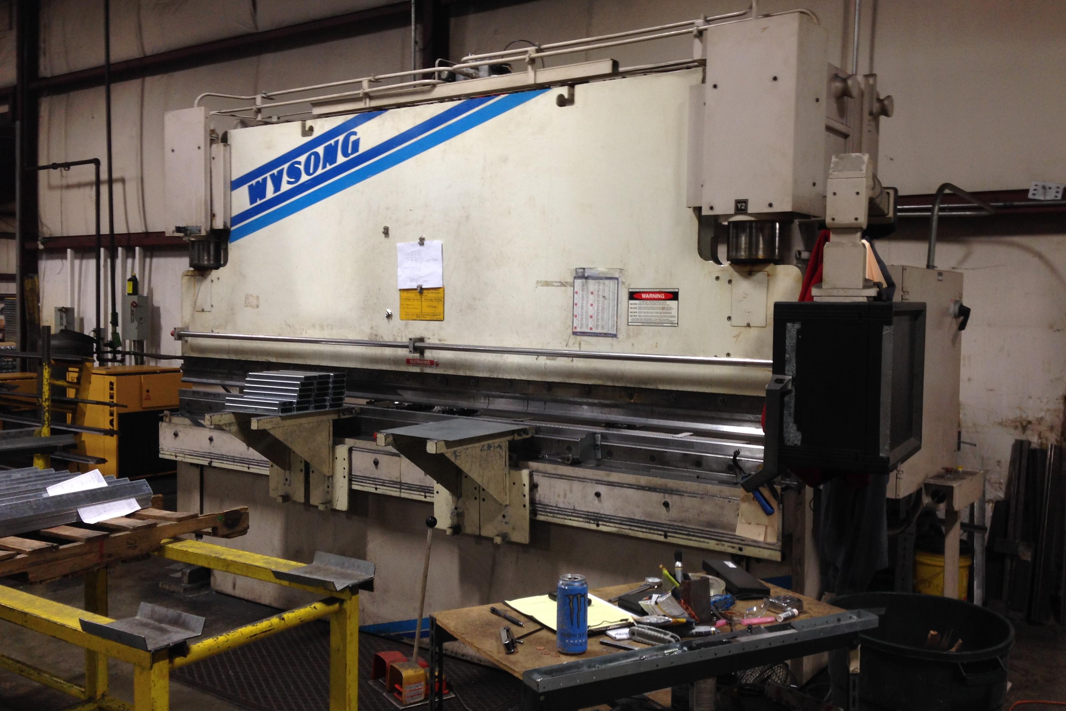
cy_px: 351
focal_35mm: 35
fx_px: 1036
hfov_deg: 54.4
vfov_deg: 37.9
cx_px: 528
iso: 64
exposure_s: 1/20
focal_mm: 4.12
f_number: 2.4
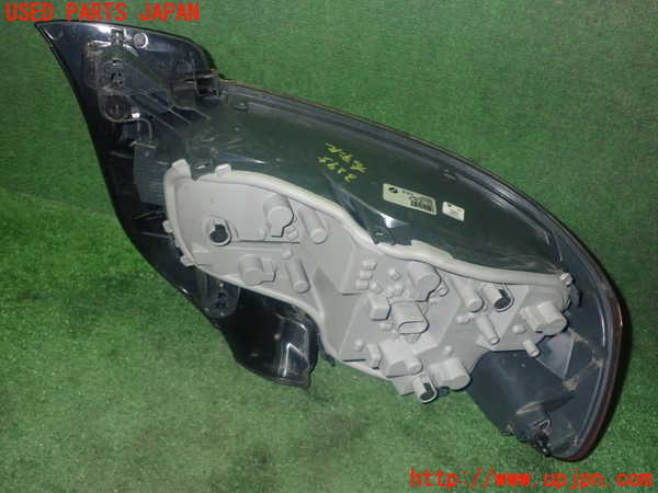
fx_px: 608
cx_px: 329
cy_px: 246
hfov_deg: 56.8
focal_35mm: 32
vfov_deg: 44.2
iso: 800
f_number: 7.1
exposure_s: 1/30
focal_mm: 5.79
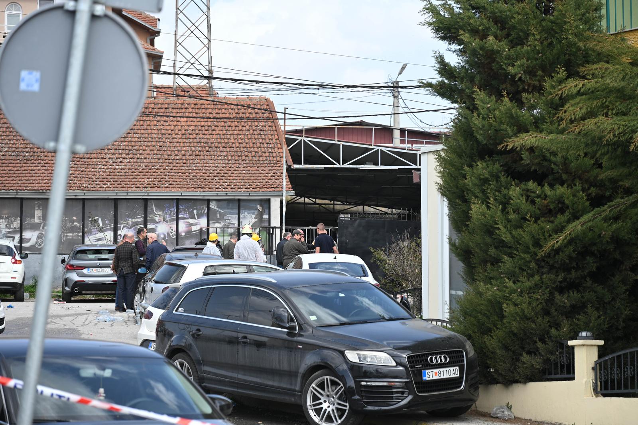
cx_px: 319
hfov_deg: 17.1
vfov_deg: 11.4
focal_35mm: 120
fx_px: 2127
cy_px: 212
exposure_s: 1/640
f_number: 5
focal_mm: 120
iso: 200
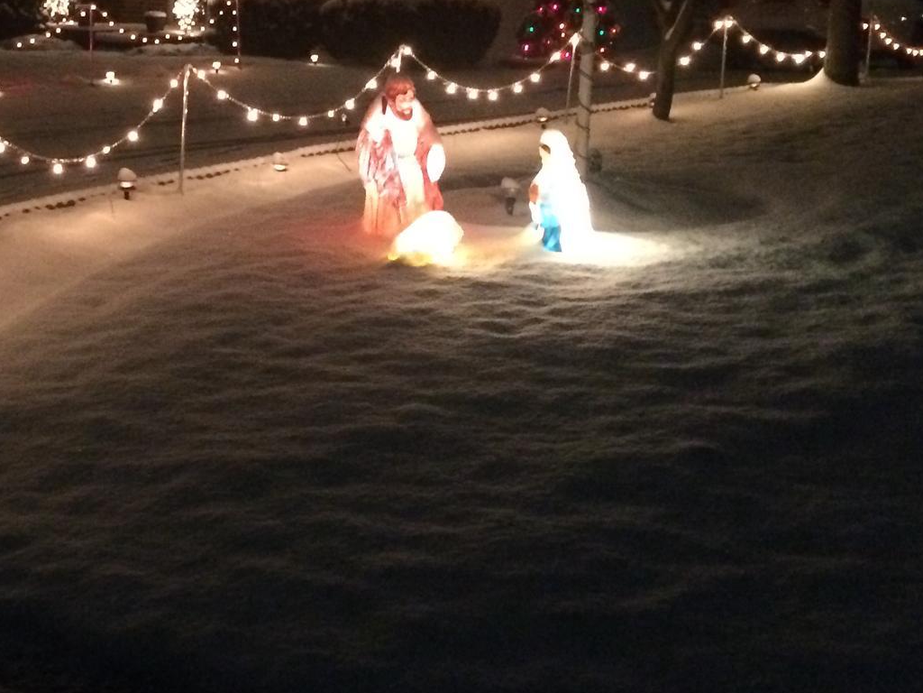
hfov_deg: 32.3
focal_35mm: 58
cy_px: 208
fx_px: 1547
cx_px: 184
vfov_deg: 25.0
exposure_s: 1/15
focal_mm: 4.15
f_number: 2.2
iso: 640
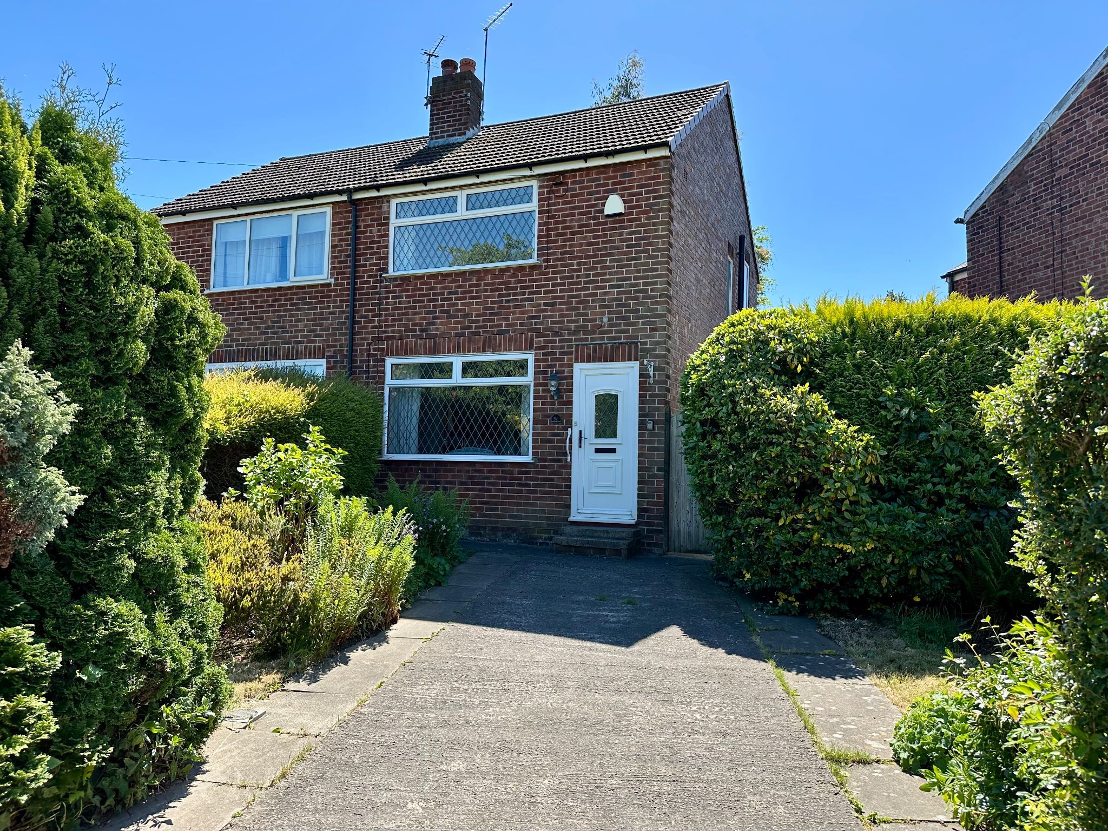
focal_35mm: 24
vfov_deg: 56.8
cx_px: 554
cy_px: 416
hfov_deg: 71.6
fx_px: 768
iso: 80
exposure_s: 1/1880
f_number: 1.78
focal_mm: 6.86
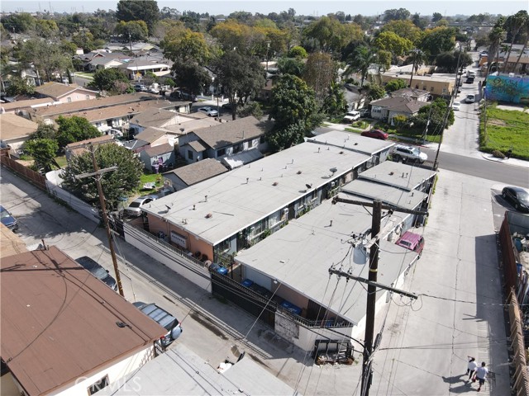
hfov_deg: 71.6
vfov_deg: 56.8
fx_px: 367
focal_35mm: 24
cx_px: 264
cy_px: 198
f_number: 2.8
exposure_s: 1/30
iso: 100
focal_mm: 4.5
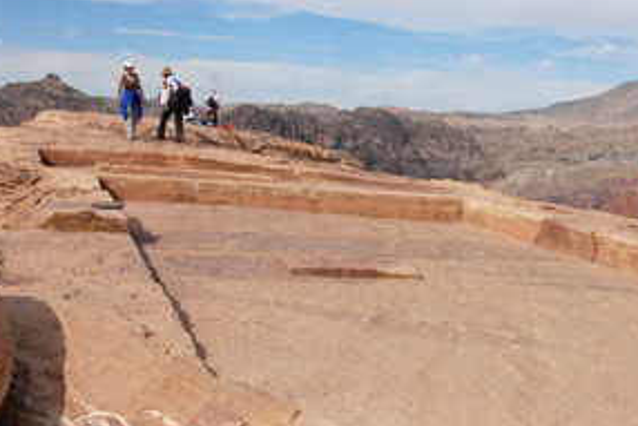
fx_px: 1064
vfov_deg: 22.6
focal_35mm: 60
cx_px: 475
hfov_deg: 32.8
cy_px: 256
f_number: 16
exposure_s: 1/640
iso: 400
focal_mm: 26
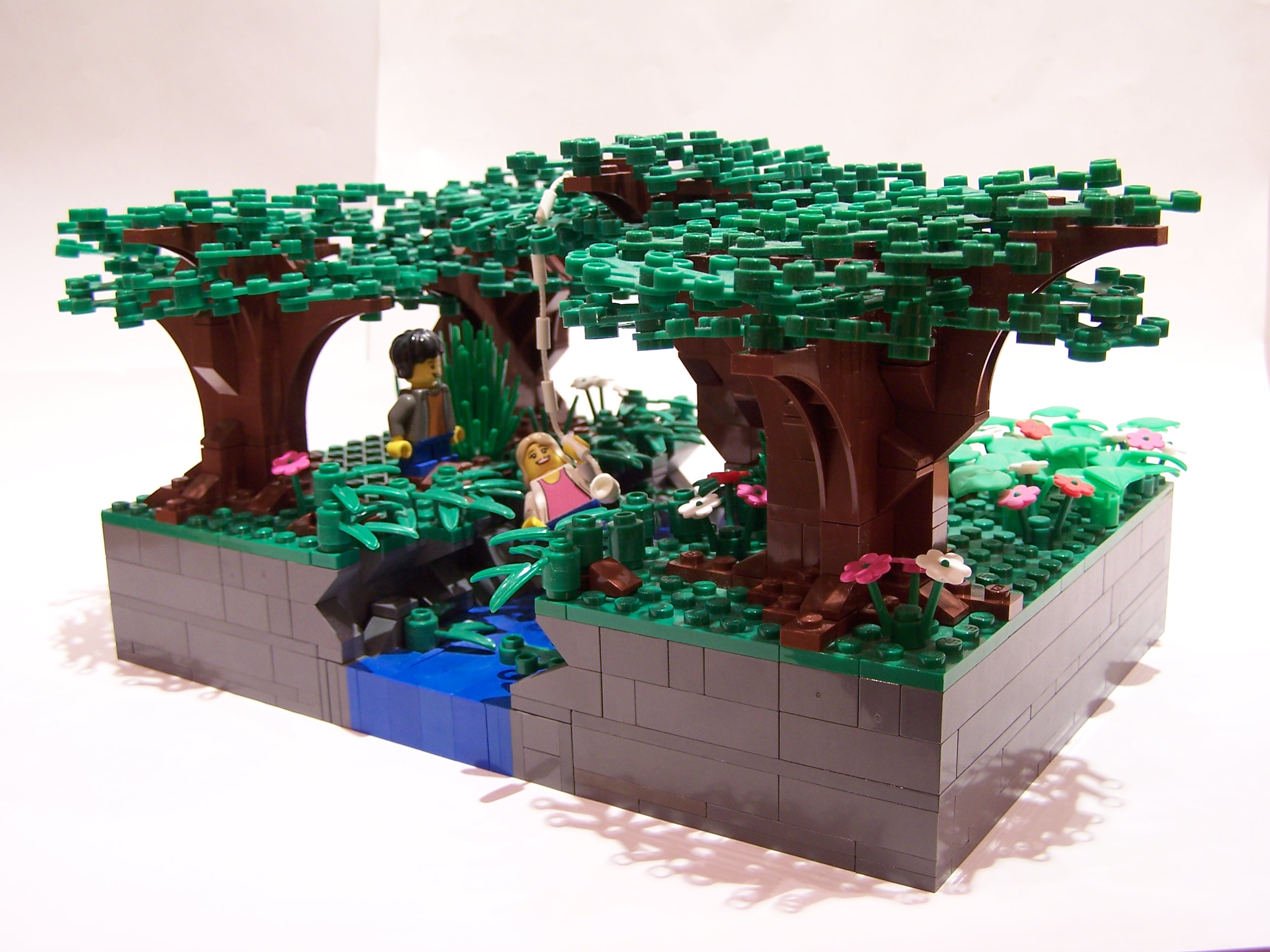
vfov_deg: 37.7
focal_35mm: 38
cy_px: 476
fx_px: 1394
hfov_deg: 49.0
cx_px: 635
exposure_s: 1/3
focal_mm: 6.3
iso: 80
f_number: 2.8
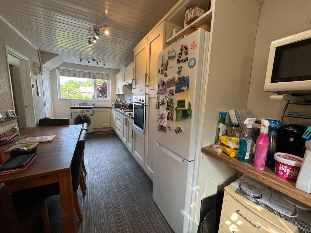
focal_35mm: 14
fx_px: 126
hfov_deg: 102.1
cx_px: 156
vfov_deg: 85.7
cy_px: 116
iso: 100
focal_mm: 2.22
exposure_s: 1/100
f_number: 2.2
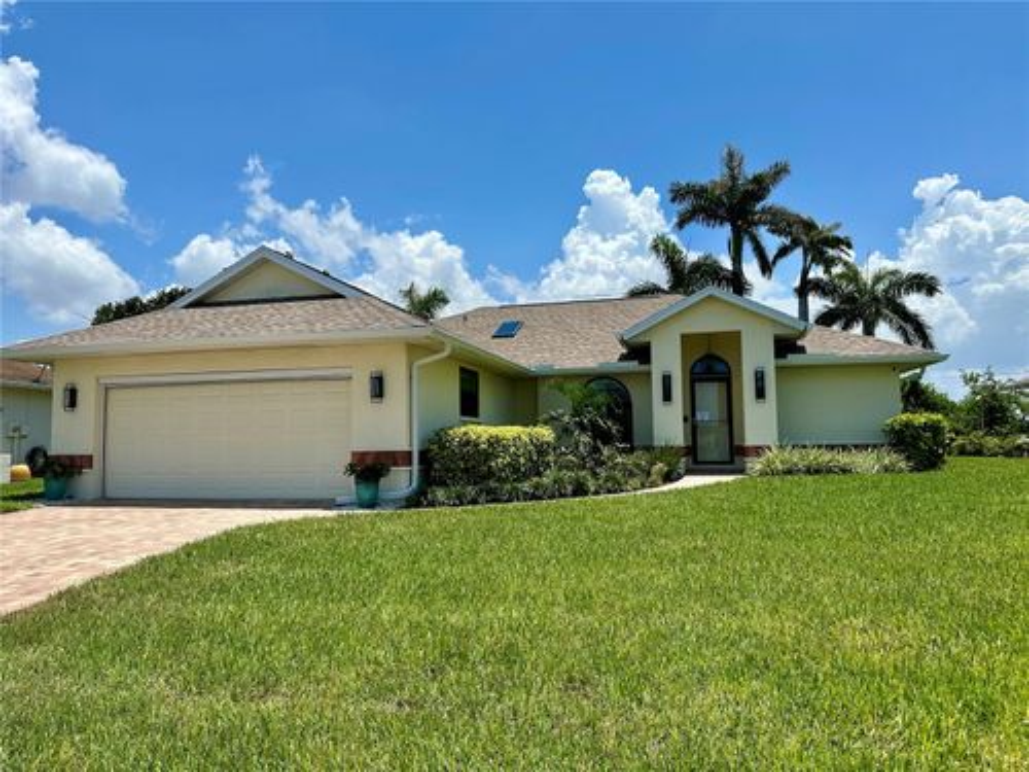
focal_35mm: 24
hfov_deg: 71.6
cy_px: 386
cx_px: 514
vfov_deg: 56.8
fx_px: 713
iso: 80
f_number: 1.78
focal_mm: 6.86
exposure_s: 1/6211
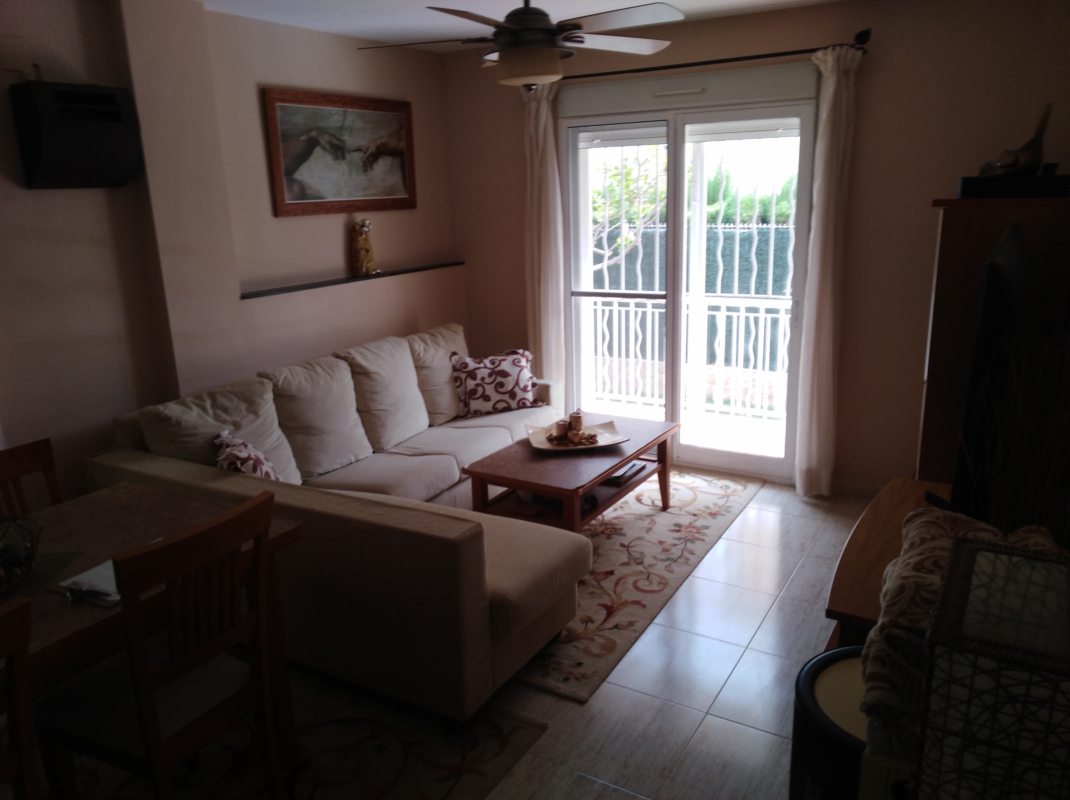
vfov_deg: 53.0
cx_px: 535
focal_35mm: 26
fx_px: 803
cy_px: 400
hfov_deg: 67.4
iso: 100
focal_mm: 3.83
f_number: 2.2
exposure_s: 1/35
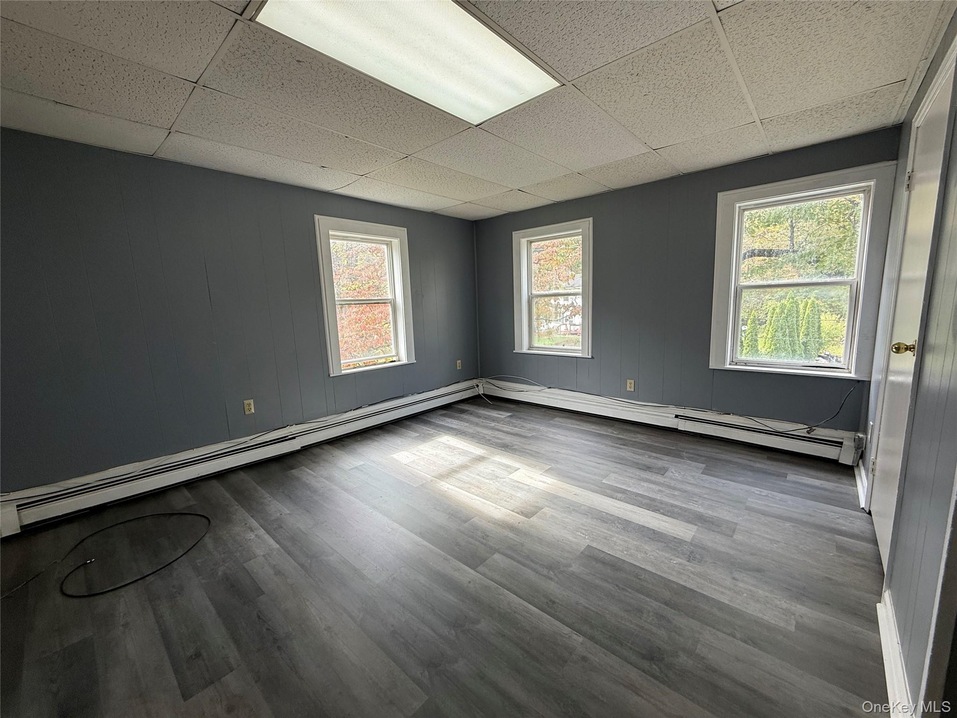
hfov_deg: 102.1
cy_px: 359
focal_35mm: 14
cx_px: 478
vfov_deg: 85.7
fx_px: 387
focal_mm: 2.22
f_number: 2.2
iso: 80
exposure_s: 1/120
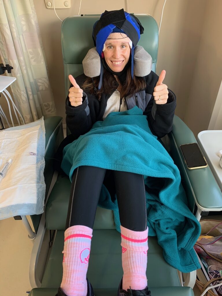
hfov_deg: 53.1
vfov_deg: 67.3
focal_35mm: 26
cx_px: 111
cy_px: 148
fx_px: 222
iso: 80
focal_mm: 4.25
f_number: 1.8
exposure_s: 1/66
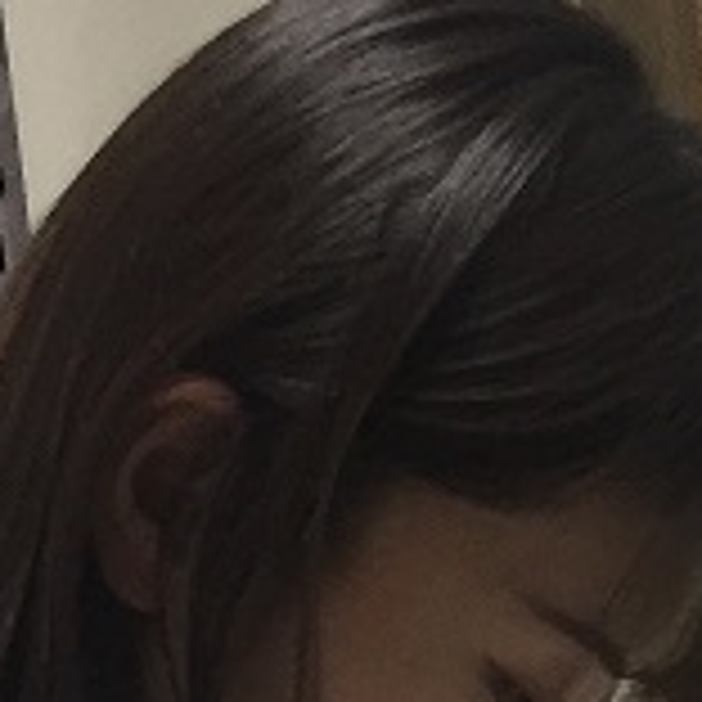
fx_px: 3074
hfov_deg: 12.5
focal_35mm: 134
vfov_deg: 11.7
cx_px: 972
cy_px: 1404
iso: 160
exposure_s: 1/33
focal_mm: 4.15
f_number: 2.2
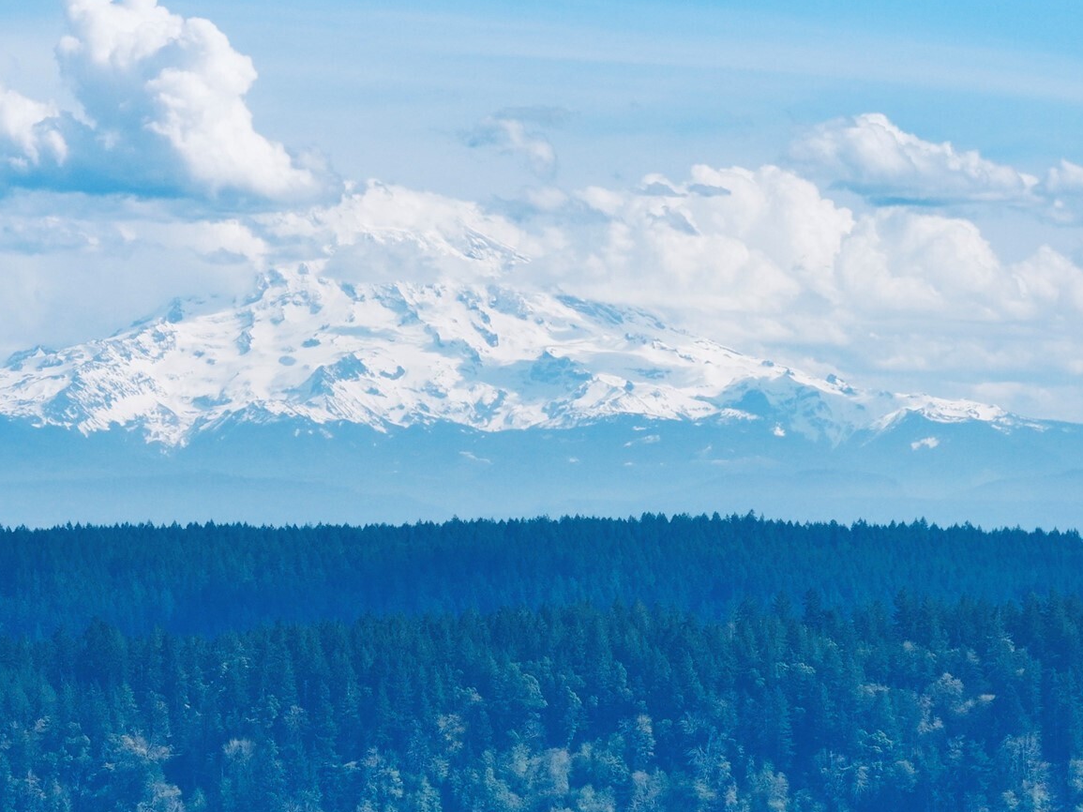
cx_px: 405
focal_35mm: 230
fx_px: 7195
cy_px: 358
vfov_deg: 6.5
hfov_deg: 8.6
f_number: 3.4
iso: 100
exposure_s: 1/800
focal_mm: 30.71
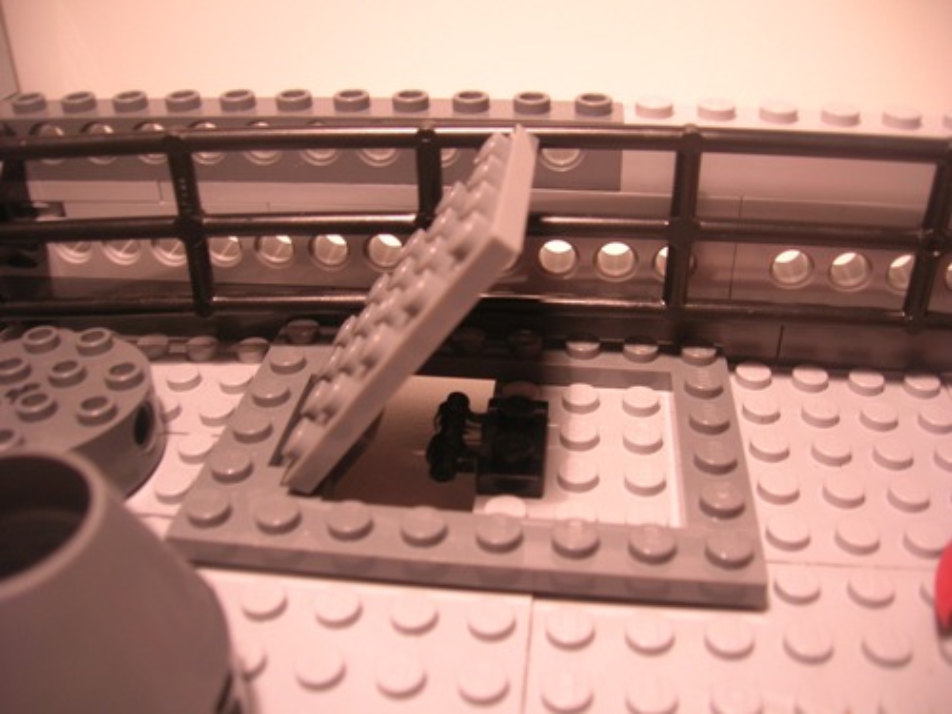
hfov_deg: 54.0
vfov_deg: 41.8
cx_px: 476
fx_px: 935
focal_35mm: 34
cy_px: 357
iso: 50
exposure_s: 1/15.2
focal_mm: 5.7
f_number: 2.9
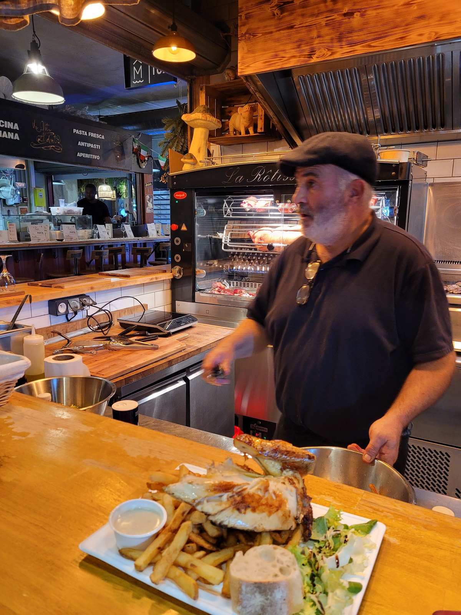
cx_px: 230
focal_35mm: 26
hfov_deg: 53.1
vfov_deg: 67.3
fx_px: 462
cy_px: 308
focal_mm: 5.4
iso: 250
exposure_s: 1/50
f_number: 1.8
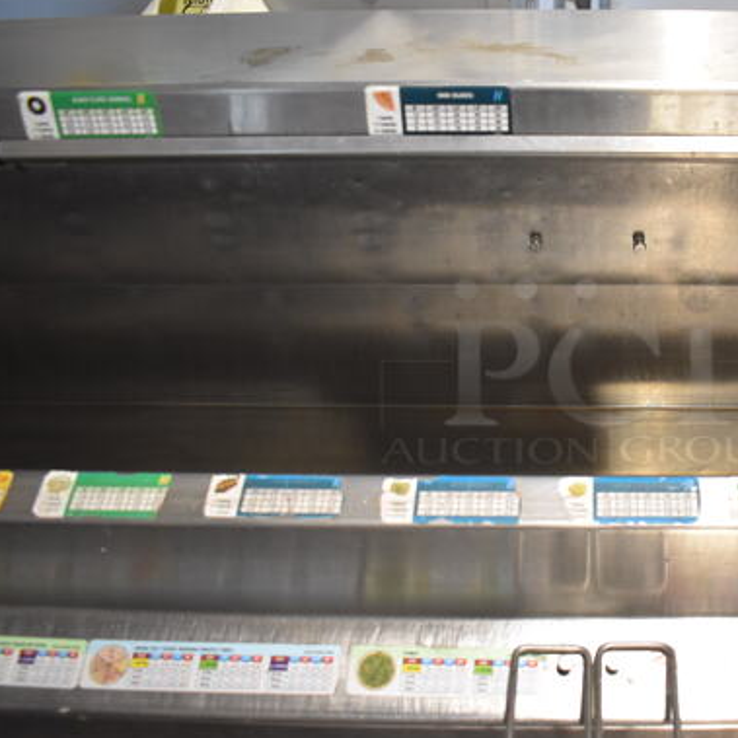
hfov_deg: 43.0
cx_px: 586
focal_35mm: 37
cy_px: 368
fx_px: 892
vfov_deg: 44.9
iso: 2200
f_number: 3.5
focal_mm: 18
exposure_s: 1/125
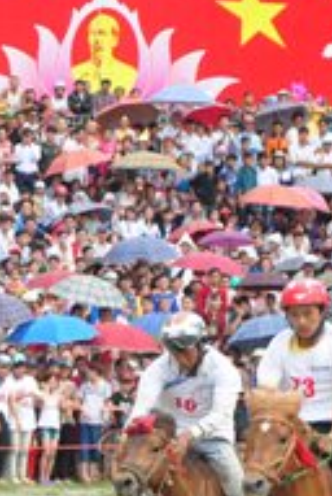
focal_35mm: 376
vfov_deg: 5.5
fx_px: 5178
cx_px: -179
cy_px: 430
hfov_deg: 3.7
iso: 500
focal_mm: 75
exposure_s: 1/1000
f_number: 5.3
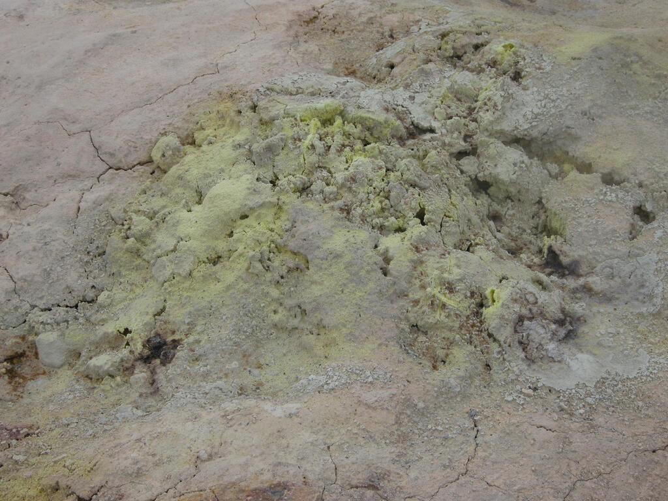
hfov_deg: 40.4
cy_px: 250
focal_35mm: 47
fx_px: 907
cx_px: 334
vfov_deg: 30.9
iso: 100
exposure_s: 1/289
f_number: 5.4
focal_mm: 10.1
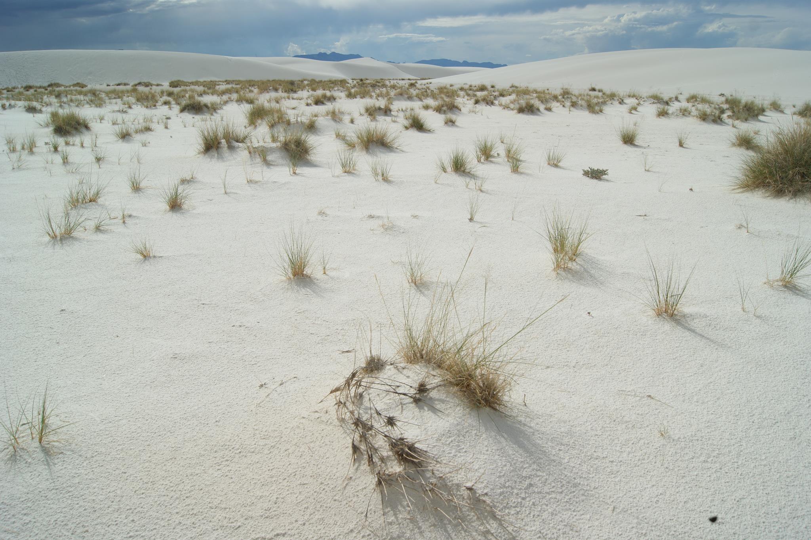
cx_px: 406
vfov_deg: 47.9
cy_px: 270
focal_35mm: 27
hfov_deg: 67.4
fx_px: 608
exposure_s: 1/500
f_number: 10
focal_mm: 18
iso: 100
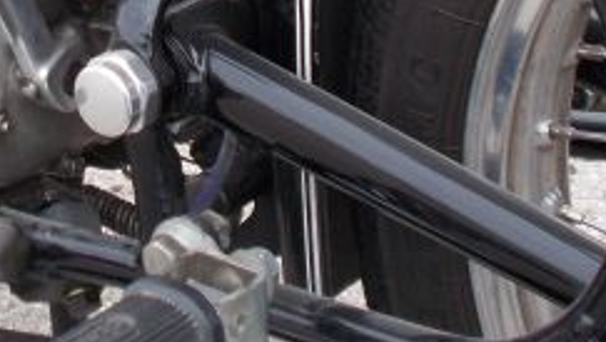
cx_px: 100
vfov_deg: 8.2
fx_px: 2283
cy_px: -292
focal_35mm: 142
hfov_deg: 15.0
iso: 80
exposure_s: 1/200
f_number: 4.2
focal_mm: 7.9
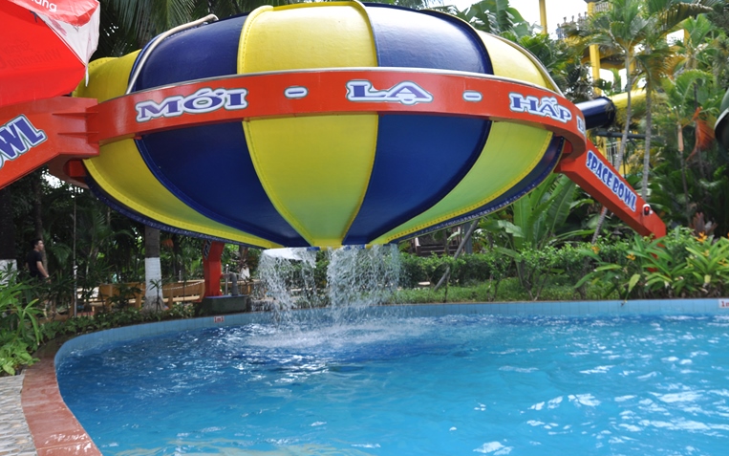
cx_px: 361
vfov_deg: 37.3
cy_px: 236
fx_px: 676
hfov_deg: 56.7
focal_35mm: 34
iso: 200
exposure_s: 1/125
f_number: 7.1
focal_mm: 22
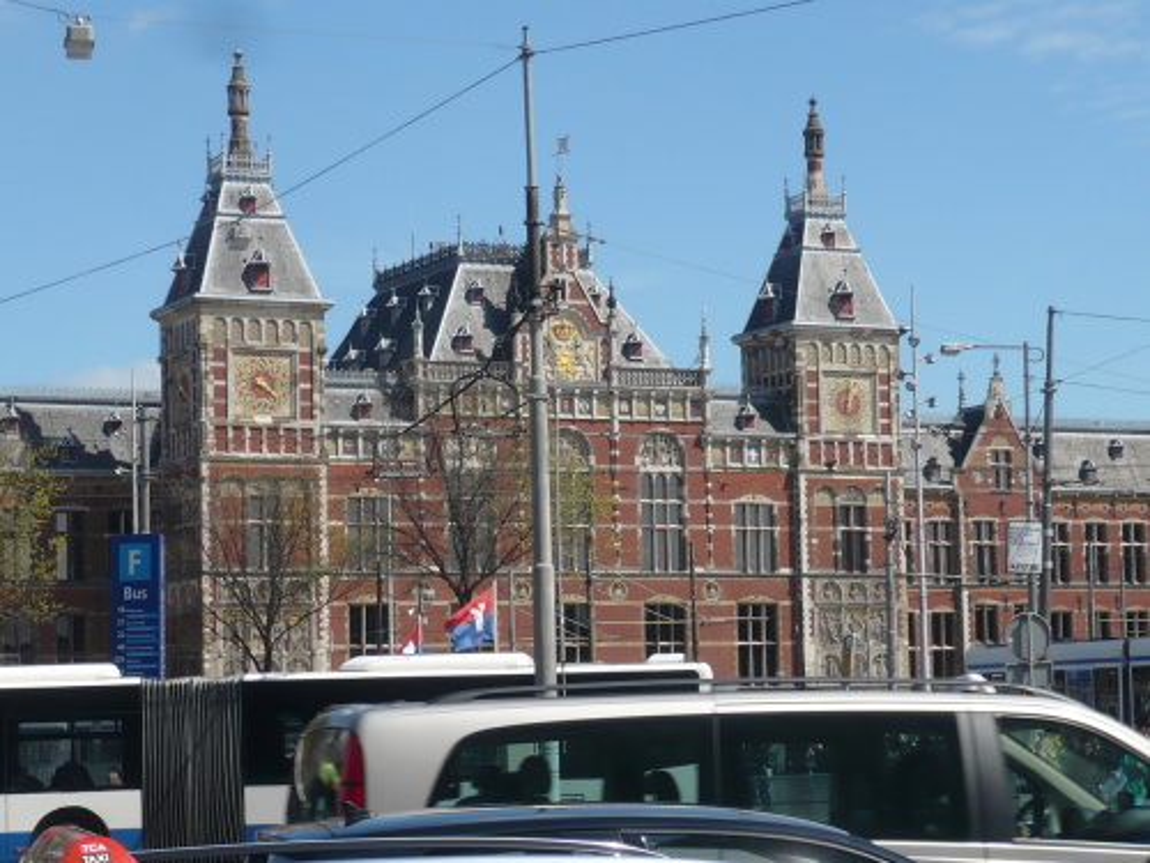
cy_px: 432
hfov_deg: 19.4
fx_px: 3355
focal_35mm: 101
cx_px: 575
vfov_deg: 14.6
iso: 100
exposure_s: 1/160
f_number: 11
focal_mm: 12.2
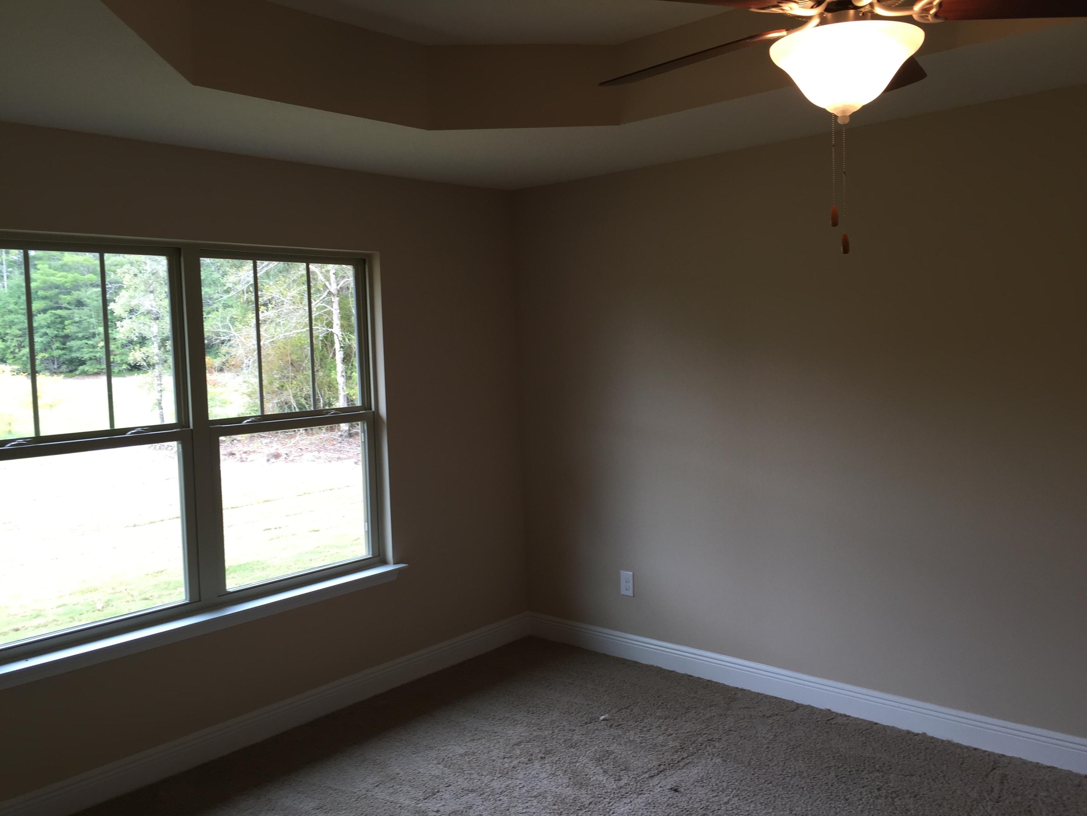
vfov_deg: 48.2
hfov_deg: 61.7
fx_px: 911
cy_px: 408
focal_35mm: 29
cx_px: 544
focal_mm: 4.15
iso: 32
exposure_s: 1/60
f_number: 2.2
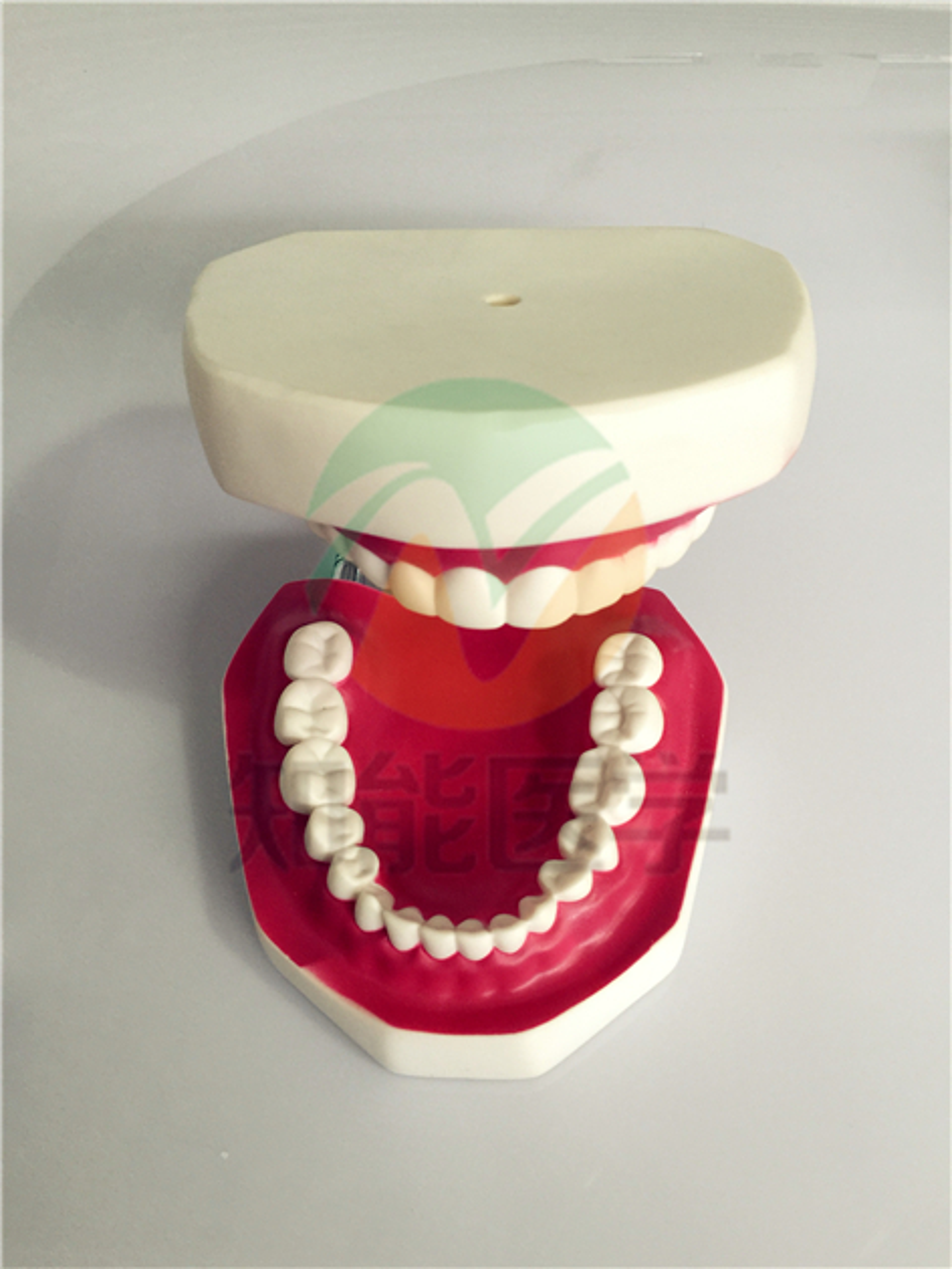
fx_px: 1063
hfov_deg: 48.2
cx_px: 476
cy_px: 634
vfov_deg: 61.7
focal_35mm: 29
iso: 100
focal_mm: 4.15
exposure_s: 1/10
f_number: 2.2
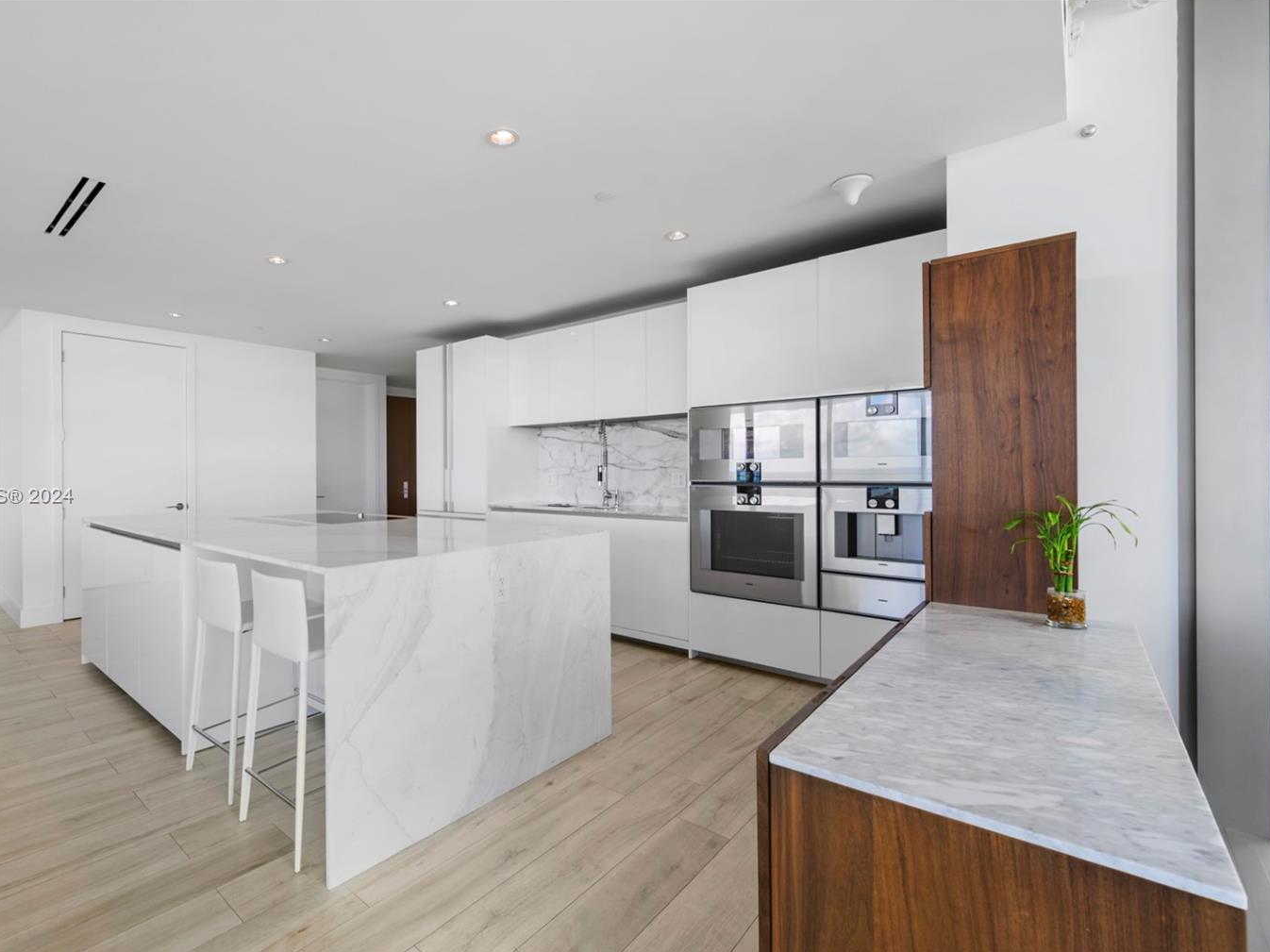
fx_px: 587
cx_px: 526
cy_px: 497
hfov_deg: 93.6
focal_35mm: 16
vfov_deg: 78.0
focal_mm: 14
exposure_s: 1/4
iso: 100
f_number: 9
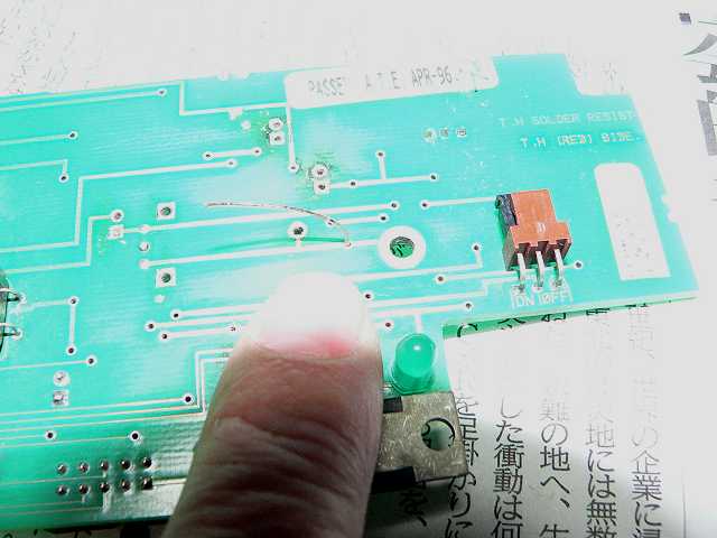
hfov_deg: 51.4
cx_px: 358
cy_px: 269
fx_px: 746
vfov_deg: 39.7
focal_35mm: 36
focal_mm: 6
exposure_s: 1/100
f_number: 4
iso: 400
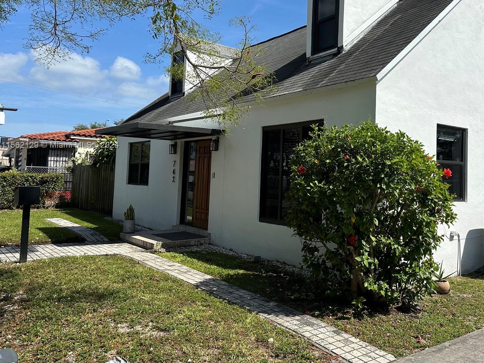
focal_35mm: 31
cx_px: 307
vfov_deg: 45.2
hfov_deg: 57.5
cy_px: 146
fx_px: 433
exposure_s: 1/6211
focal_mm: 6.86
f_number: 1.78
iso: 80
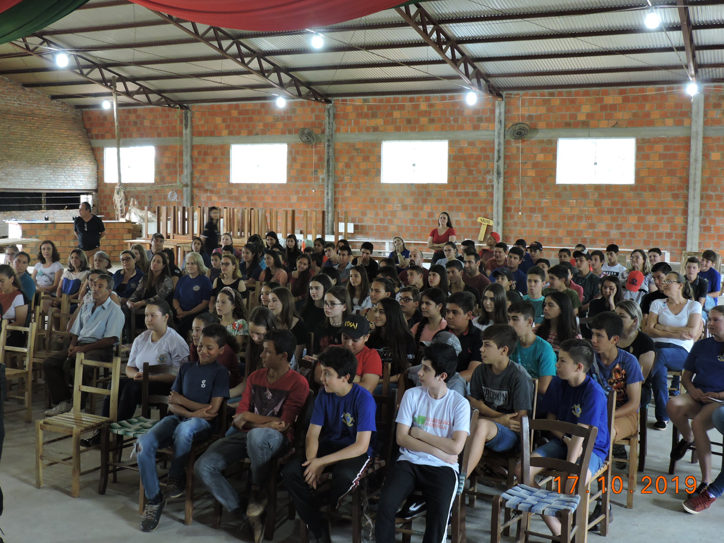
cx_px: 353
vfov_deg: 34.3
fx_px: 878
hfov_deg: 44.8
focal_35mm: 42
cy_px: 262
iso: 400
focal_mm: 7.1
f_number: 3.3
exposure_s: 1/15
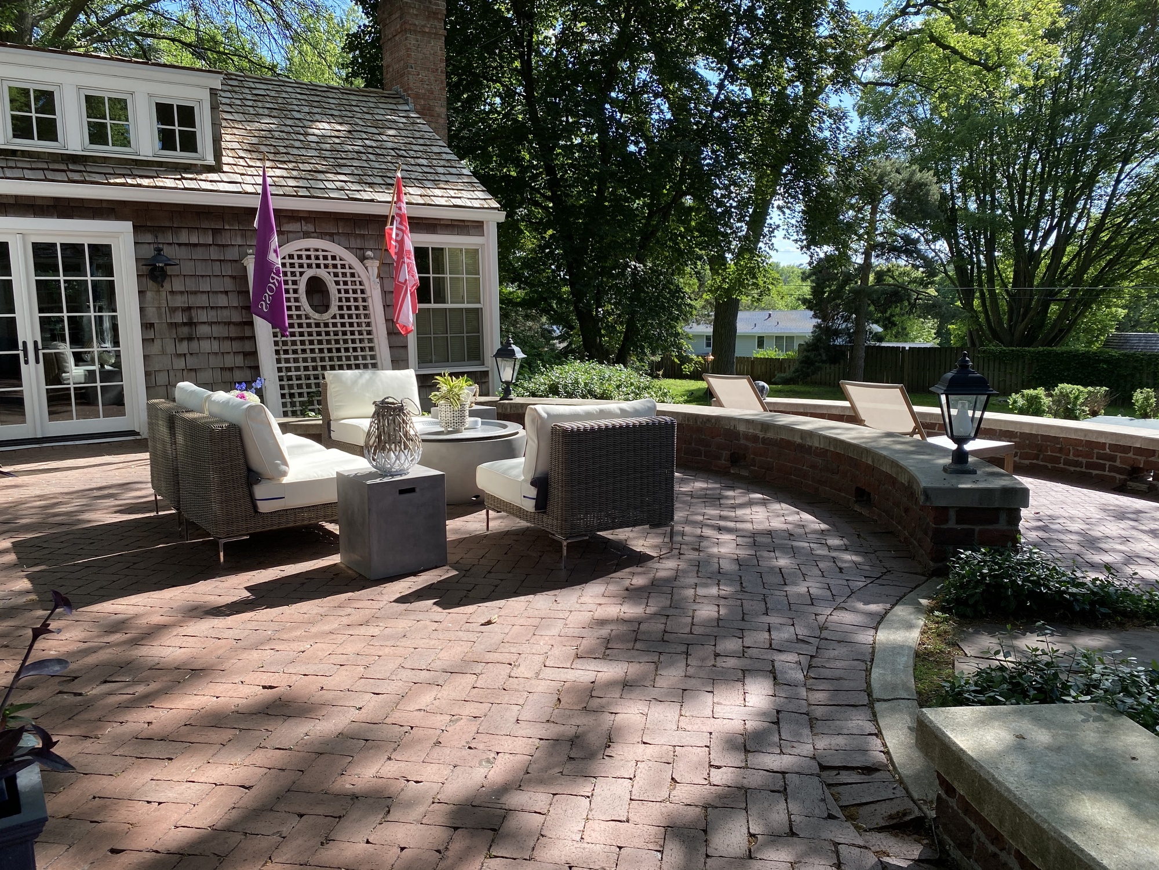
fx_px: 871
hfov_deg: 67.3
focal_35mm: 26
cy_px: 435
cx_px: 580
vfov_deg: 53.1
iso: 32
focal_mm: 4.25
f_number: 1.8
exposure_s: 1/673
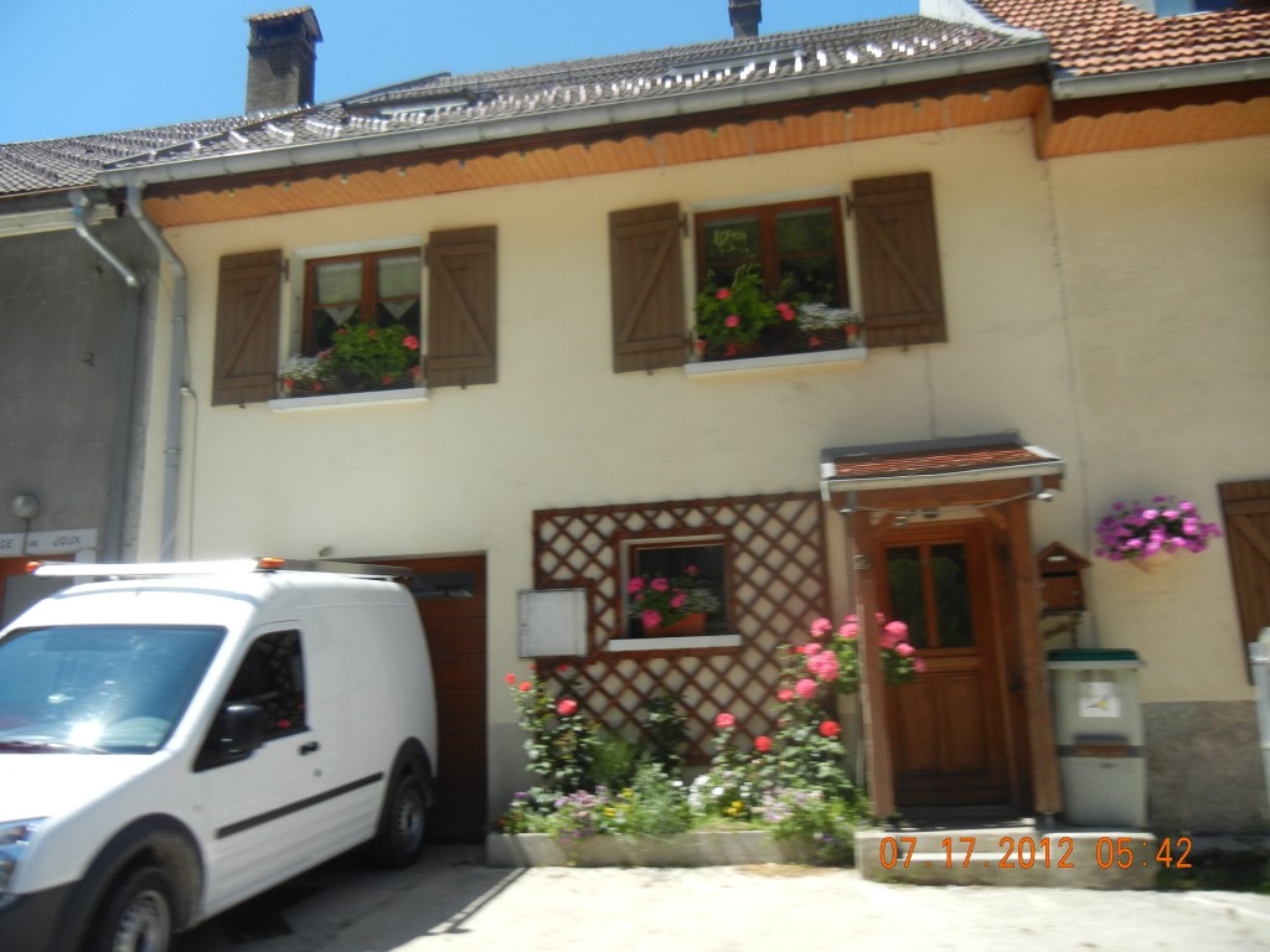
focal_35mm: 30
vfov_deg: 46.8
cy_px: 476
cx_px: 635
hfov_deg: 60.0
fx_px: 1101
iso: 160
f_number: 7
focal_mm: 5.4
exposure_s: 1/216
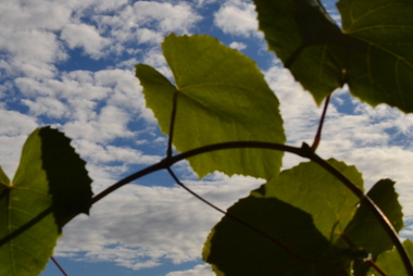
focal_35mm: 101
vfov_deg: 13.5
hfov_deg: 19.5
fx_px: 1160
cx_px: -11
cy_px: 63
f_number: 11
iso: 110
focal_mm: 32
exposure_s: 1/500
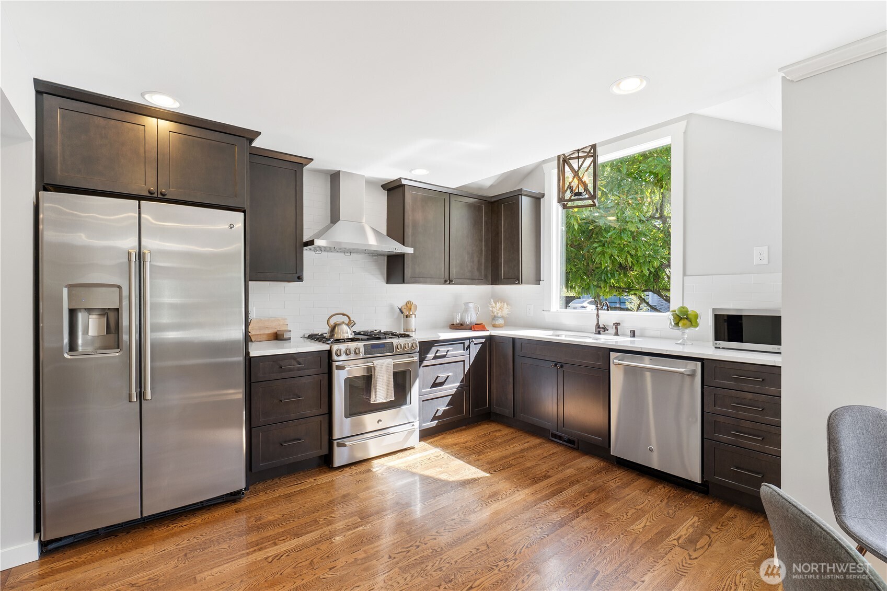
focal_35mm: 16
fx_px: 394
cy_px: 296
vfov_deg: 73.7
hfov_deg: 96.7
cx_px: 444
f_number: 8
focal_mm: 16
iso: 125
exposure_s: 1/25
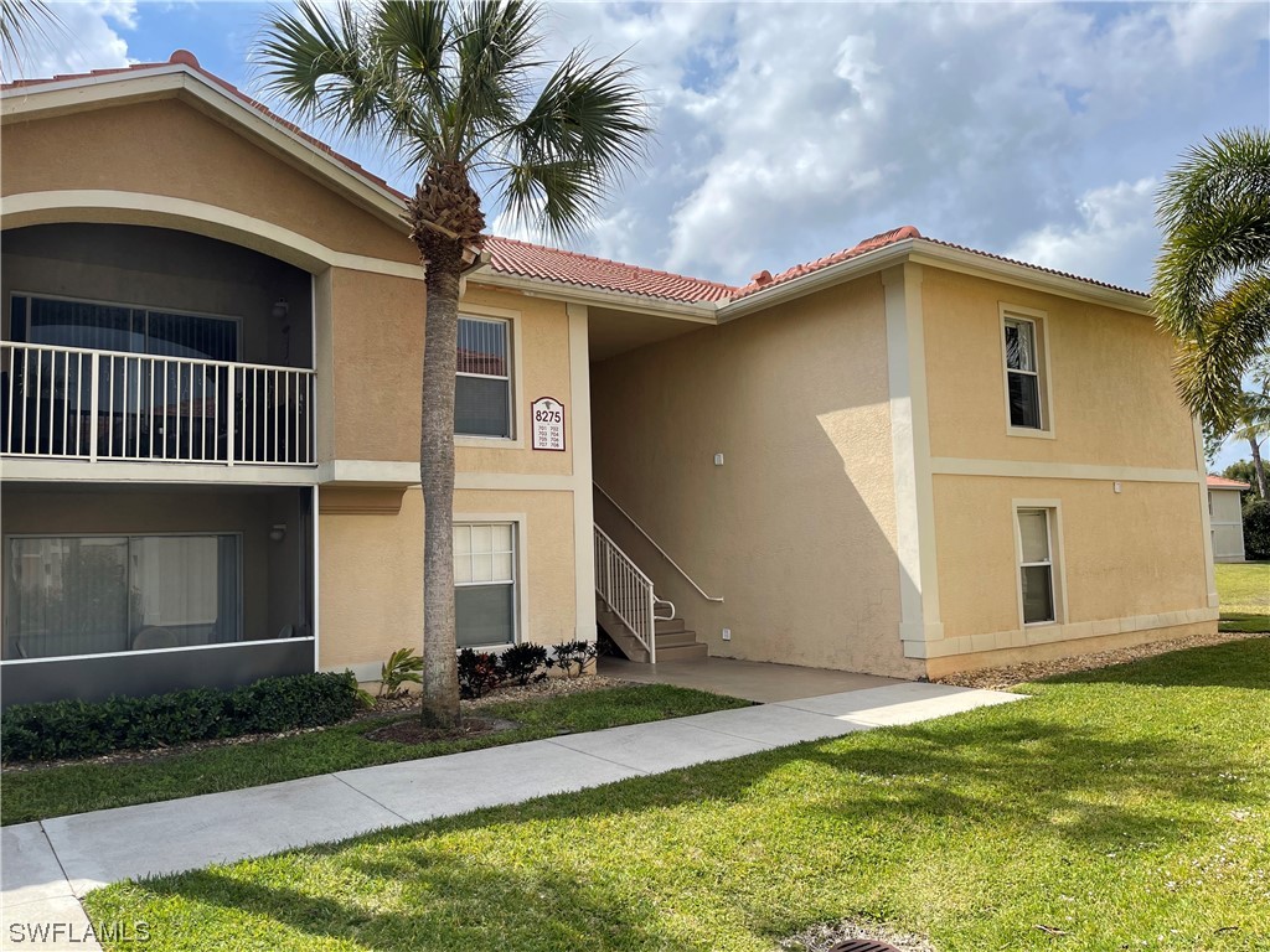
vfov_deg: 54.9
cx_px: 635
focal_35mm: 25
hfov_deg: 69.4
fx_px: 917
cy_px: 476
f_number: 1.6
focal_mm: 5.1
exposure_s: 1/3165
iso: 32
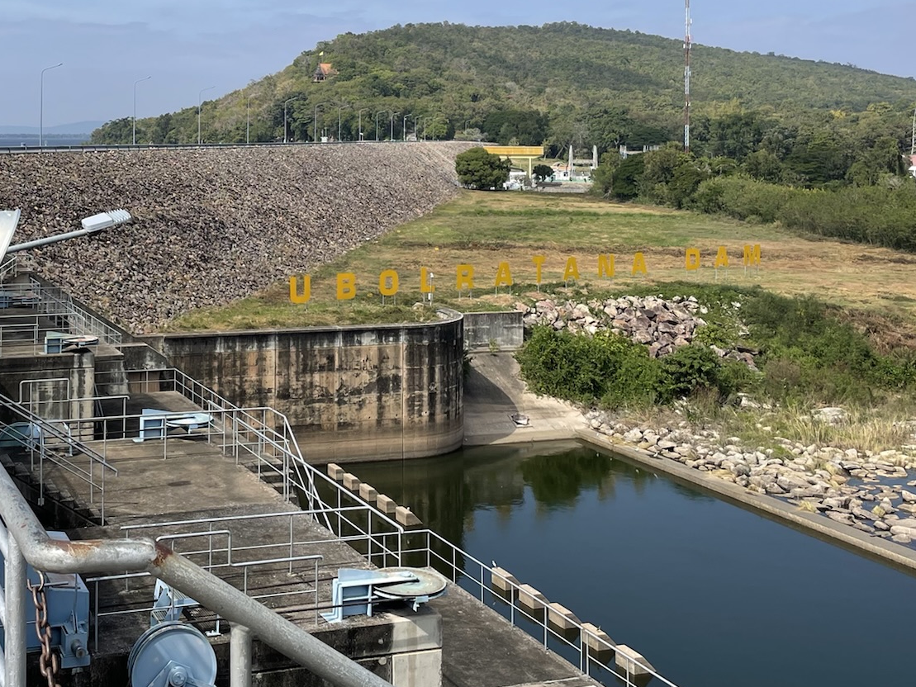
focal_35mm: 48
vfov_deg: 29.6
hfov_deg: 38.4
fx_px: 1270
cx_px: 206
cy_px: 140
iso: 32
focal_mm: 4.2
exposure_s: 1/2020
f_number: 1.6
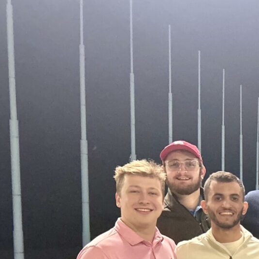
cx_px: 375
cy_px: 297
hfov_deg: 20.8
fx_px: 609
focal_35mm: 72
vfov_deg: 22.4
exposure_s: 1/40
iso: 640
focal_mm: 5.7
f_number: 1.5
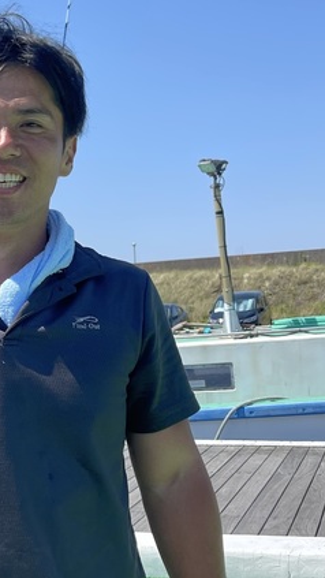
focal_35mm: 55
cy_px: 288
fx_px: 842
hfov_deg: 20.8
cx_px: -33
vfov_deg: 37.8
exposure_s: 1/3344
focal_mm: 5.1
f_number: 1.6
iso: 32
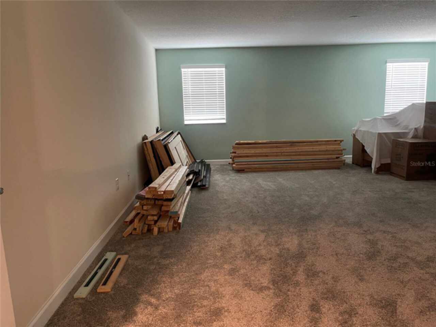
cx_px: 218
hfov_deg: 69.4
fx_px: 315
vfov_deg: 54.9
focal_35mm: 25
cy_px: 164
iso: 500
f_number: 1.6
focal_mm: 5.1
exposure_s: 1/40
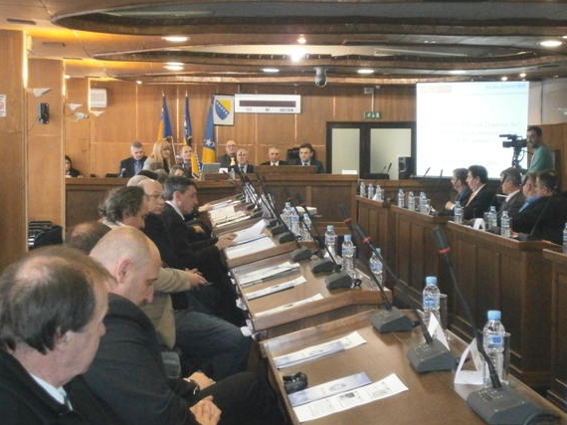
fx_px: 1343
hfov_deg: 23.8
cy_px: 216
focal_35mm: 82
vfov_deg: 18.0
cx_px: 296
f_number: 4.4
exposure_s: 1/50
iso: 800
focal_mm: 13
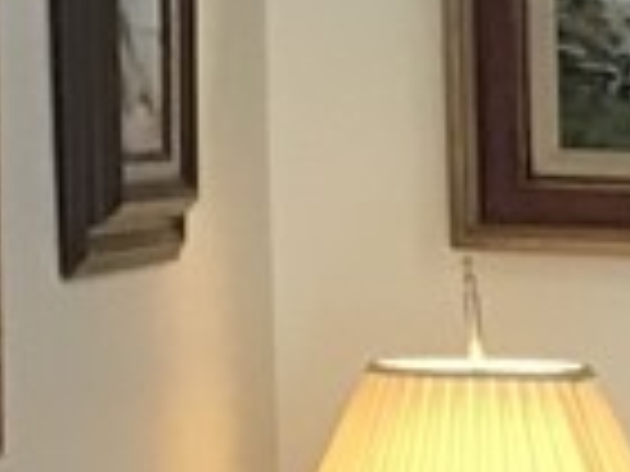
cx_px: 2124
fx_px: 4113
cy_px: 850
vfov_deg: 6.4
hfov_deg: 7.3
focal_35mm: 226
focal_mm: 3.3
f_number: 2.4
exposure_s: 1/30
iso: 80
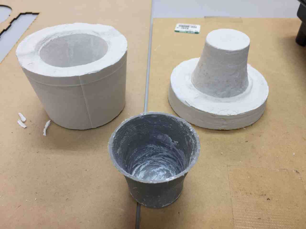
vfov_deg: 48.2
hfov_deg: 61.7
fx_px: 256
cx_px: 153
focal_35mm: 29
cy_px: 114
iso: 50
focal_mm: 4.15
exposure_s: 1/100
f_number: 2.2
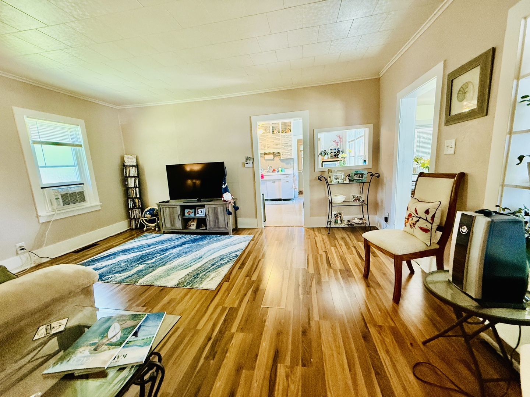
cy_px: 198
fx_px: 214
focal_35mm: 14
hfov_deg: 102.1
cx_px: 265
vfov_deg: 85.7
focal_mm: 2.22
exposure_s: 1/60
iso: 500
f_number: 2.2
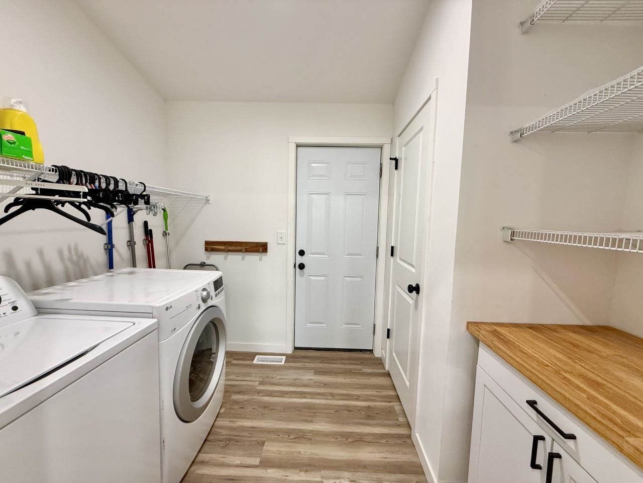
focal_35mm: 14
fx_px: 260
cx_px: 322
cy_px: 242
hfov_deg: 102.1
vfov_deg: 85.7
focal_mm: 2.22
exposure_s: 1/60
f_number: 2.2
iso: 200
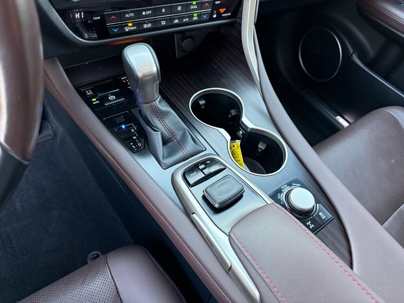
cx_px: 202
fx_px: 280
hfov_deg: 71.6
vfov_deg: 56.8
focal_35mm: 24
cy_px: 152
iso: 400
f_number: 1.78
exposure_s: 1/50
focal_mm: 6.76
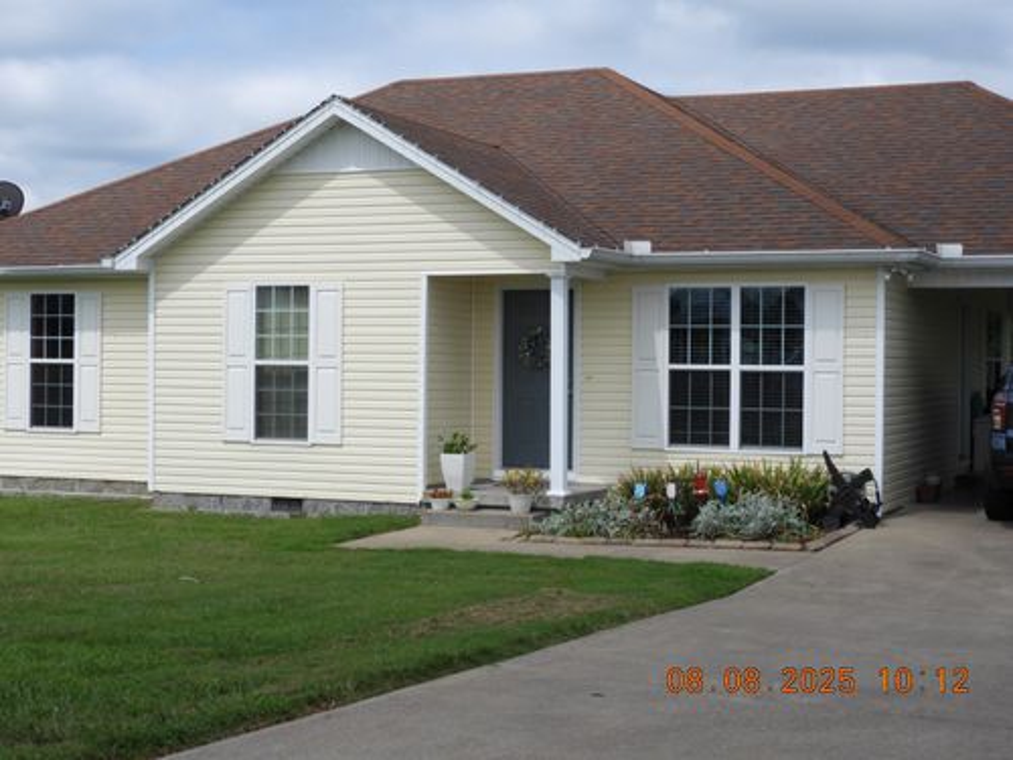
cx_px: 506
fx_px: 1756
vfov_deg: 24.4
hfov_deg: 32.2
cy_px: 380
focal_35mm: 60
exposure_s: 1/1000
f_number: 4.2
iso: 100
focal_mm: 10.7
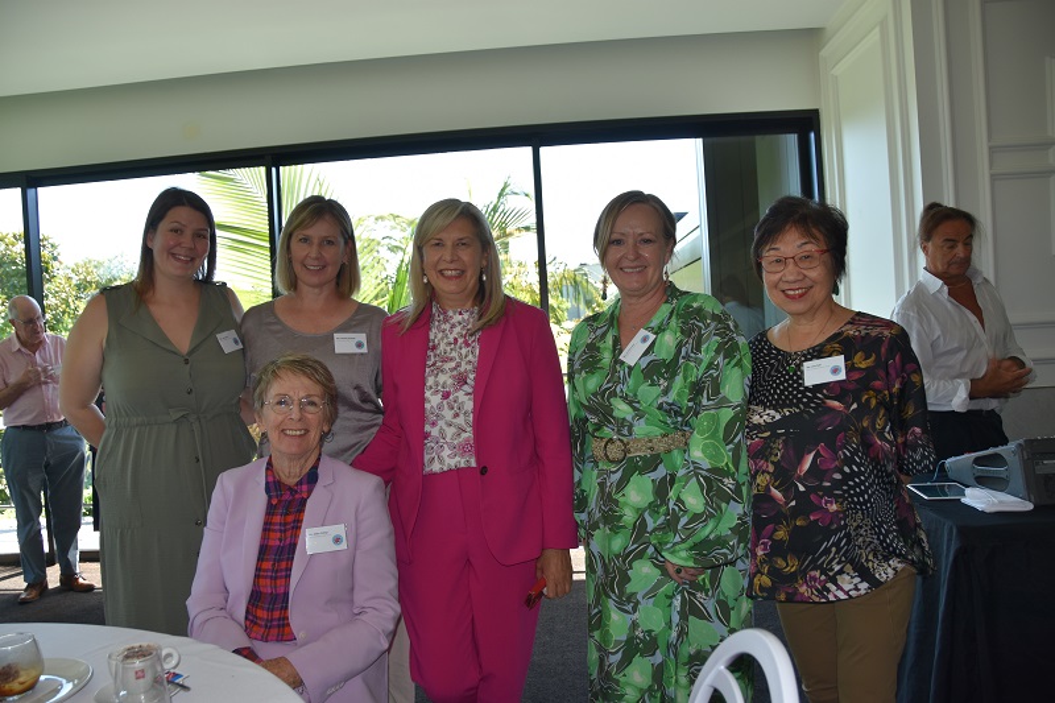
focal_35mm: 27
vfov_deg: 47.9
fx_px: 791
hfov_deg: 67.4
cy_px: 352
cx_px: 528
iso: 200
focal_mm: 18
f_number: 3.5
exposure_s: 1/160
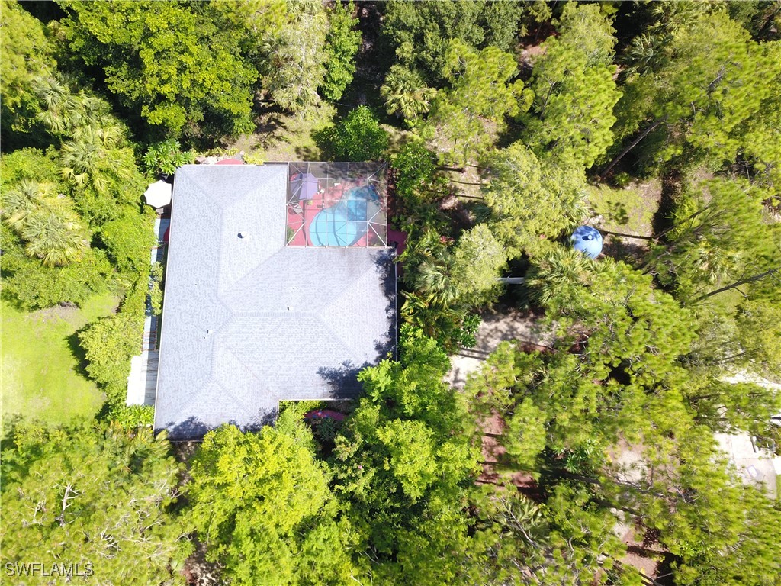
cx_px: 390
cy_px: 293
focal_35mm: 26
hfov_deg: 67.3
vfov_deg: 53.1
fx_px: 587
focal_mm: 4.73
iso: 100
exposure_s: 1/332
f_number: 2.2
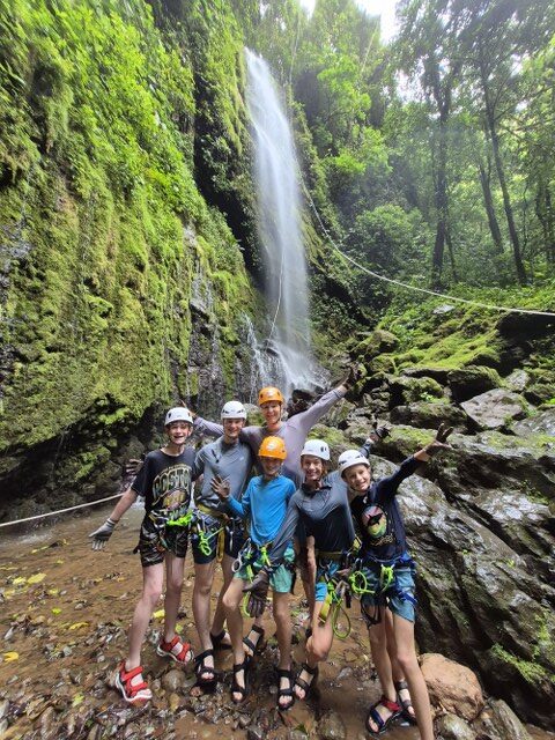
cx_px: 278
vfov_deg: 106.2
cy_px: 370
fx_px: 278
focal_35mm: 13
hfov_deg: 89.9
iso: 80
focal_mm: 1.74
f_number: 2.2
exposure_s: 1/60
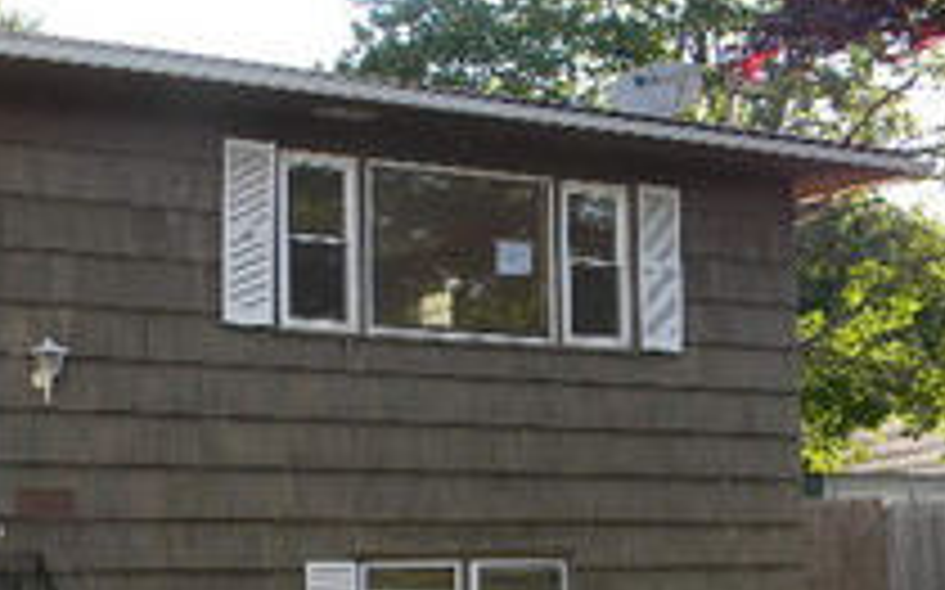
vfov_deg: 20.5
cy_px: 401
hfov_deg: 31.8
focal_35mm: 63
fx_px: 1622
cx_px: 225
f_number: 3.7
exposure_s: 1/136
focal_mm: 6.4
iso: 80
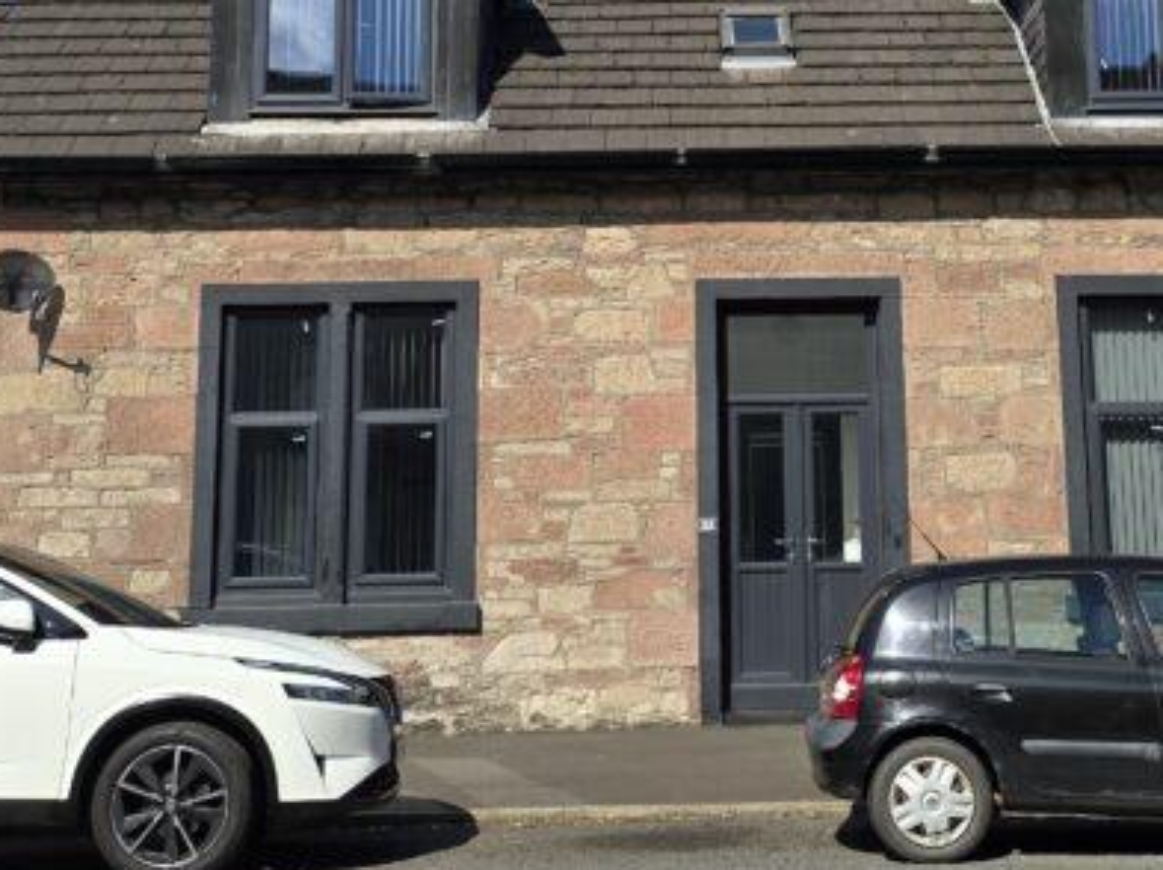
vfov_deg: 23.9
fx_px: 2014
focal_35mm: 60
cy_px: 139
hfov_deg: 32.0
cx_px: 740
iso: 12
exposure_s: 1/952
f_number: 1.7
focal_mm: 6.3
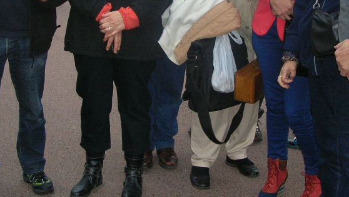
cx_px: 209
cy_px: 28
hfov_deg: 30.1
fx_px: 648
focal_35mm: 70
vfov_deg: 17.0
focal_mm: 5.8
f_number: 2.8
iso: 95
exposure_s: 1/60.1
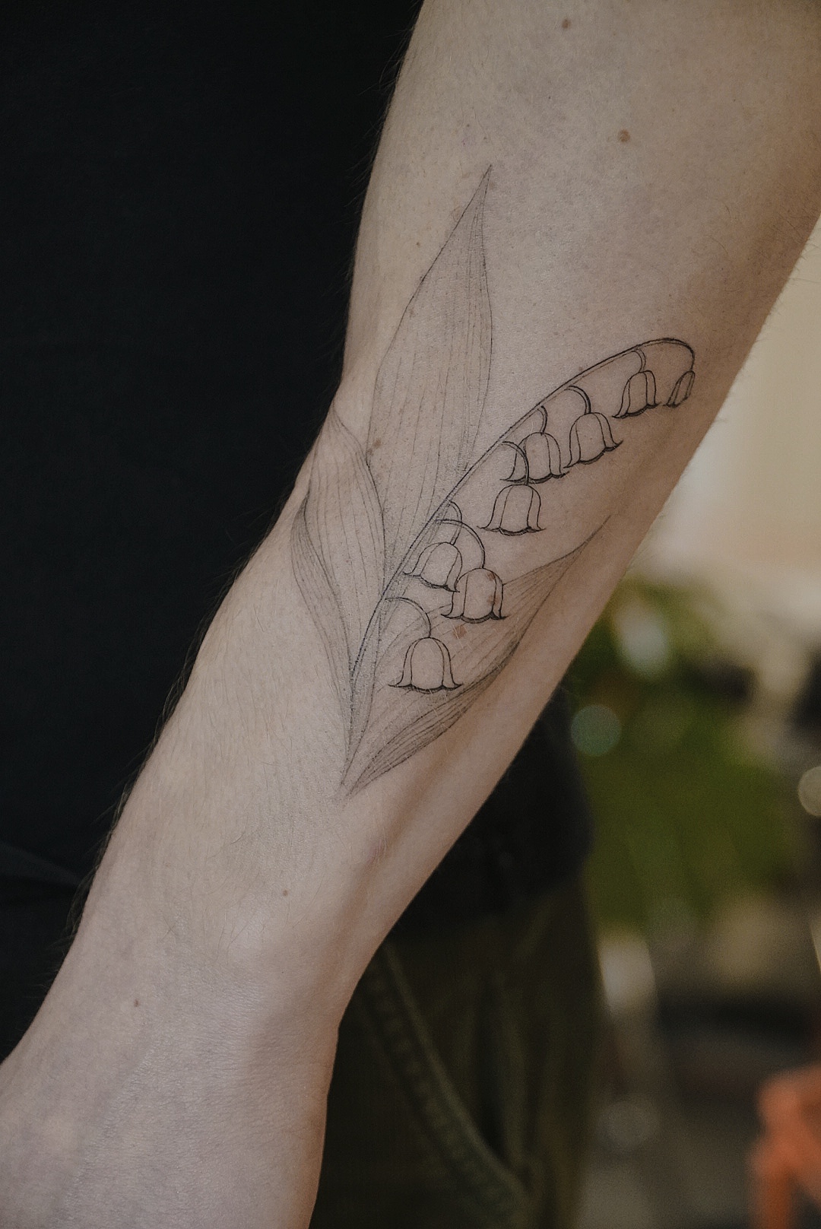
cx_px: 410
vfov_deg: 25.5
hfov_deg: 17.2
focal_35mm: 80
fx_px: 2715
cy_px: 614
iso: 3200
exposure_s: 1/160
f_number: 4
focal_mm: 53
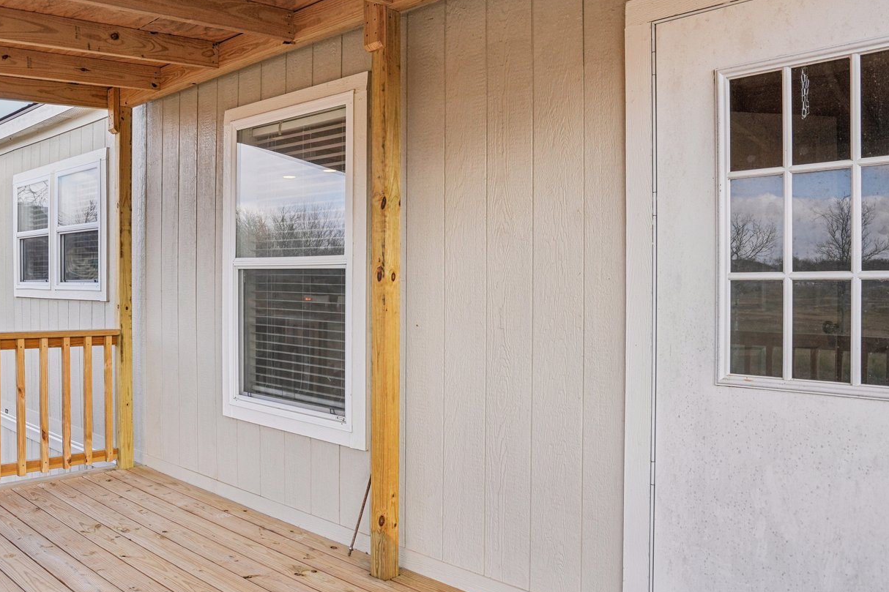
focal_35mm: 27
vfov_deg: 47.9
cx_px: 353
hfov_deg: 66.7
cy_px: 291
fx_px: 667
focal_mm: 16
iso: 400
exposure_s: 1/250
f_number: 8
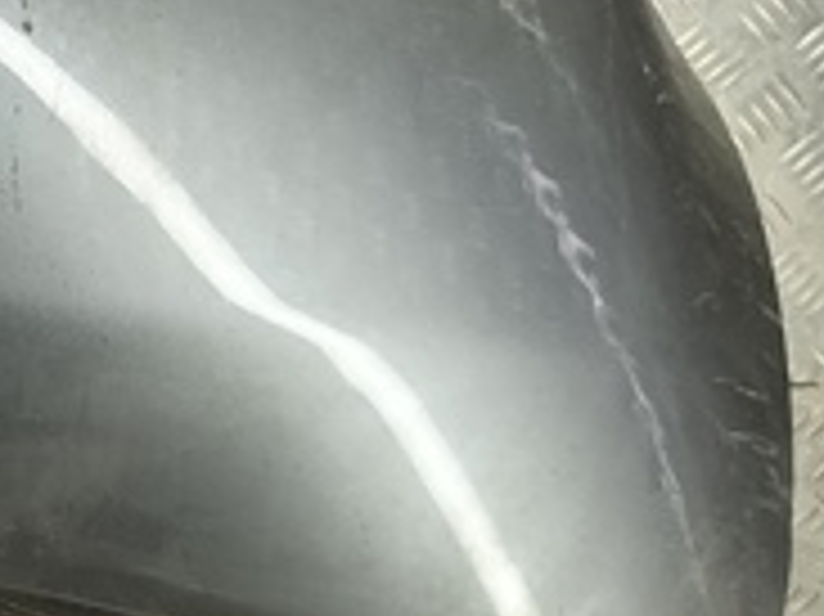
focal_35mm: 129
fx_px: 3069
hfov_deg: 12.4
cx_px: -1085
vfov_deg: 11.0
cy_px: -342
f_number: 1.6
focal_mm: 4.11
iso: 148
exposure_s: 1/50
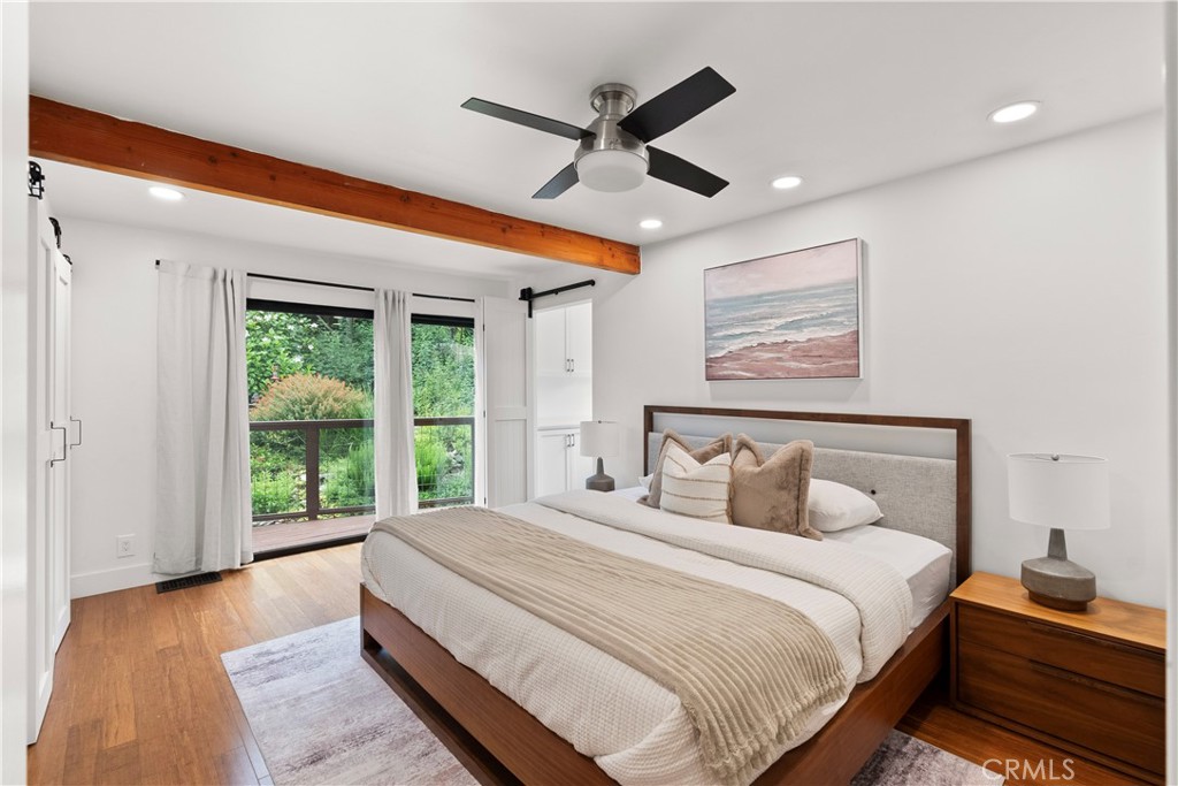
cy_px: 393
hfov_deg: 96.7
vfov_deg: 73.8
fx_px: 524
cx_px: 589
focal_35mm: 16
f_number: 9
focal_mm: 16
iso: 640
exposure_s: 1/10
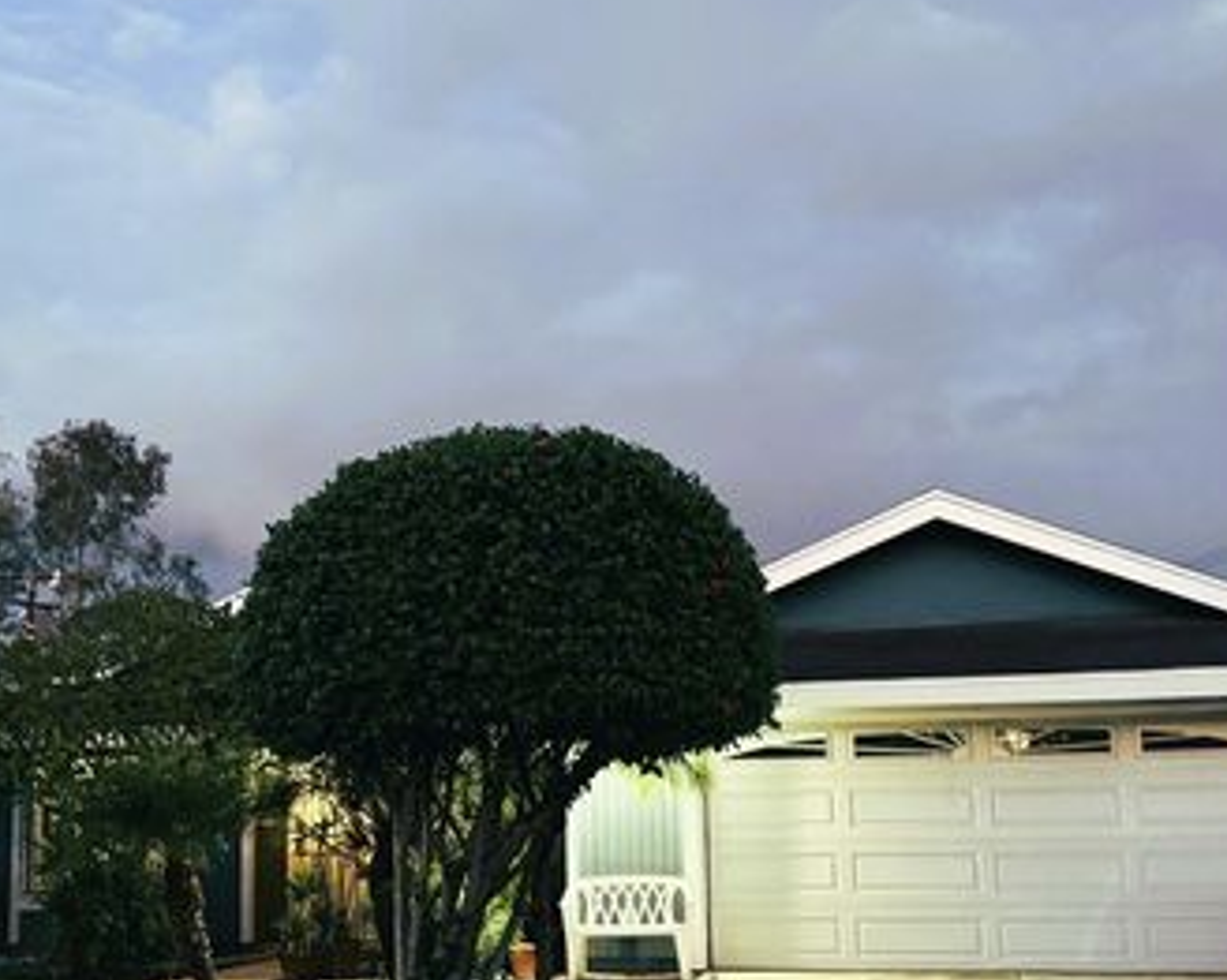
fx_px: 1669
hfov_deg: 40.3
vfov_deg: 32.4
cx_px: 535
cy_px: 653
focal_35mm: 46
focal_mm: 5.96
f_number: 1.6
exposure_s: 1/30
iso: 800
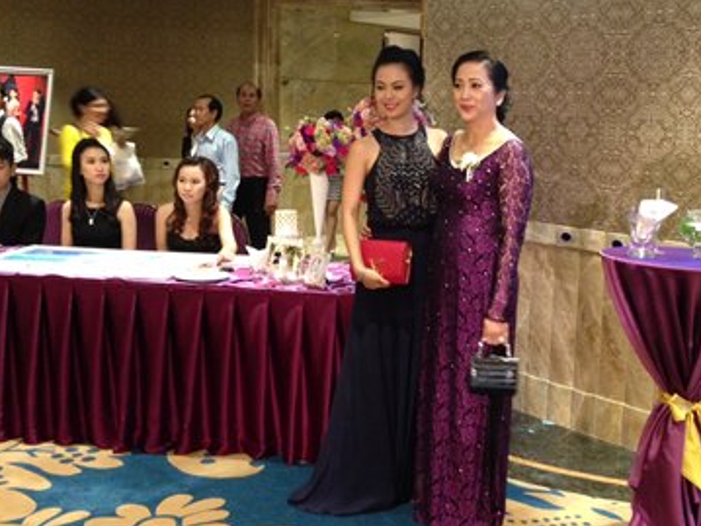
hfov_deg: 41.1
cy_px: 240
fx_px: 931
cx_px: 416
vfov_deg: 31.5
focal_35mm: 46
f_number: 2.4
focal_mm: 4.12
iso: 320
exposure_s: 1/20
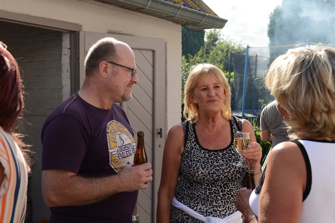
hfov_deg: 41.1
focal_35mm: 48
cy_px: 112
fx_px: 447
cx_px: 168
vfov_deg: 28.1
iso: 200
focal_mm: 48
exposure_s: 1/250
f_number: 8
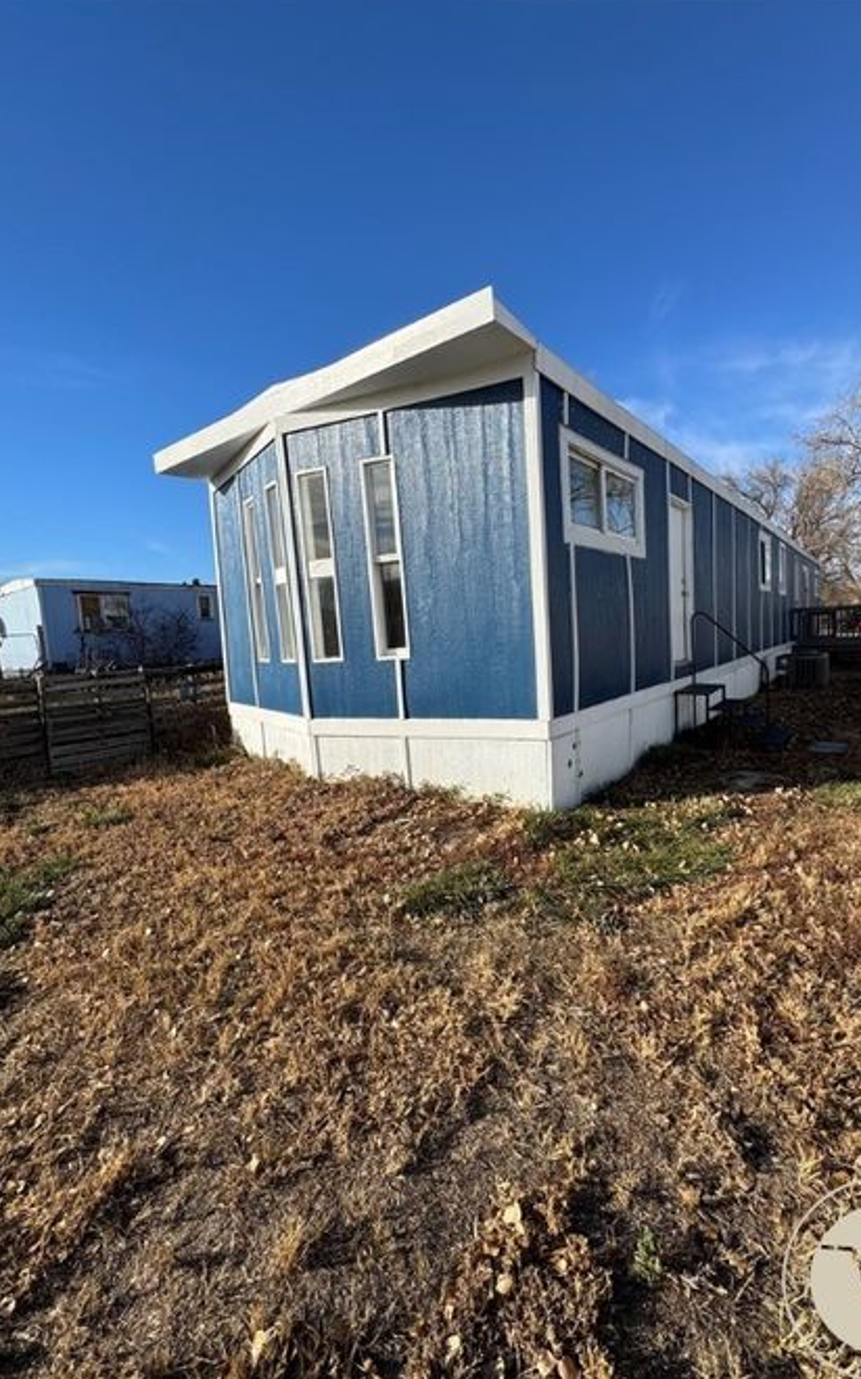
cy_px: 686
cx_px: 468
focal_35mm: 15
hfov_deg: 74.6
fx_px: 564
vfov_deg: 101.5
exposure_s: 1/1420
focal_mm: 2.22
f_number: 2.2
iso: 50
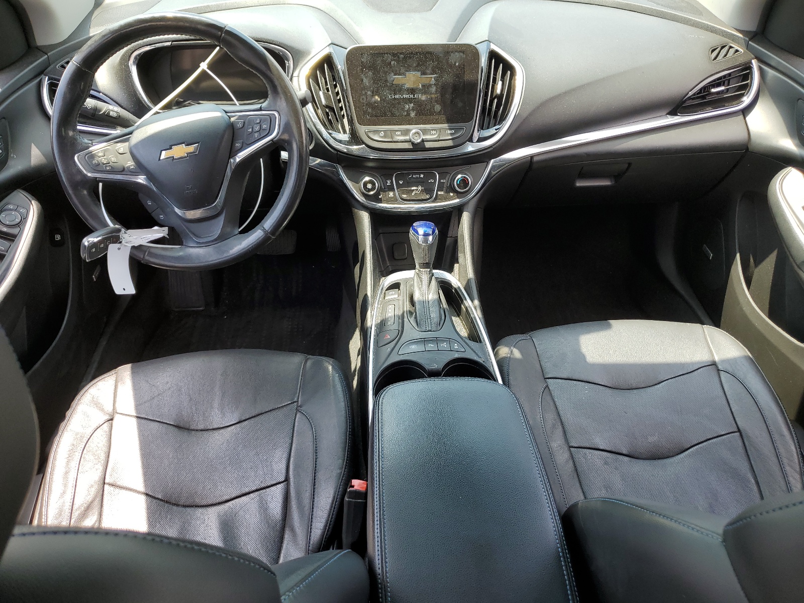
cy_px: 302
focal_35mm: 26
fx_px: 604
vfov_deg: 53.1
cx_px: 402
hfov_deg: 67.3
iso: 50
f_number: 1.5
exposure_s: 1/370
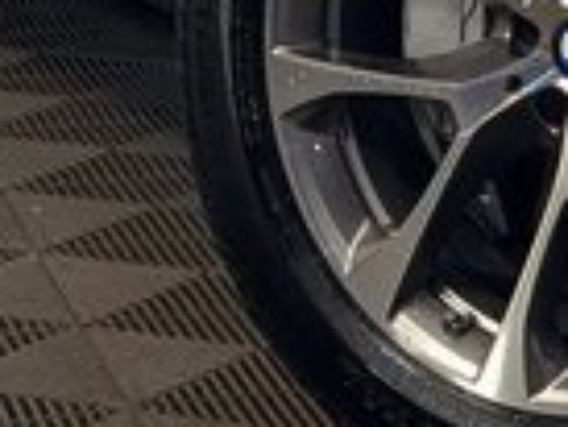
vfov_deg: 7.4
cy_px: -794
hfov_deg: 10.4
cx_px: 1041
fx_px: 2940
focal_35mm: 179
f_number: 1.68
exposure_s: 1/79.2
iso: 22
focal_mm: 6.9
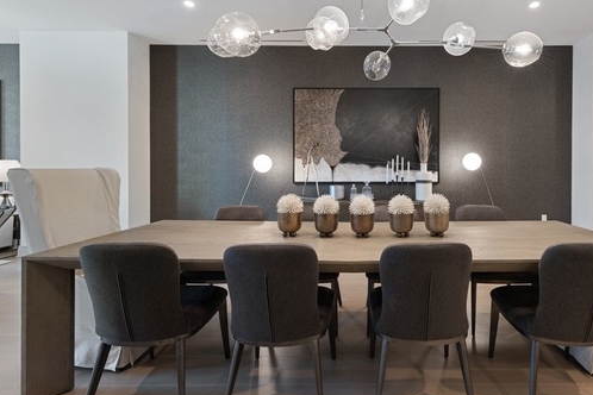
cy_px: 177
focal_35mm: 18
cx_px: 354
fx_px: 296
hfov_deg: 88.9
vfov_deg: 67.2
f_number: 9.5
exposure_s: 1
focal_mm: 14
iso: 200
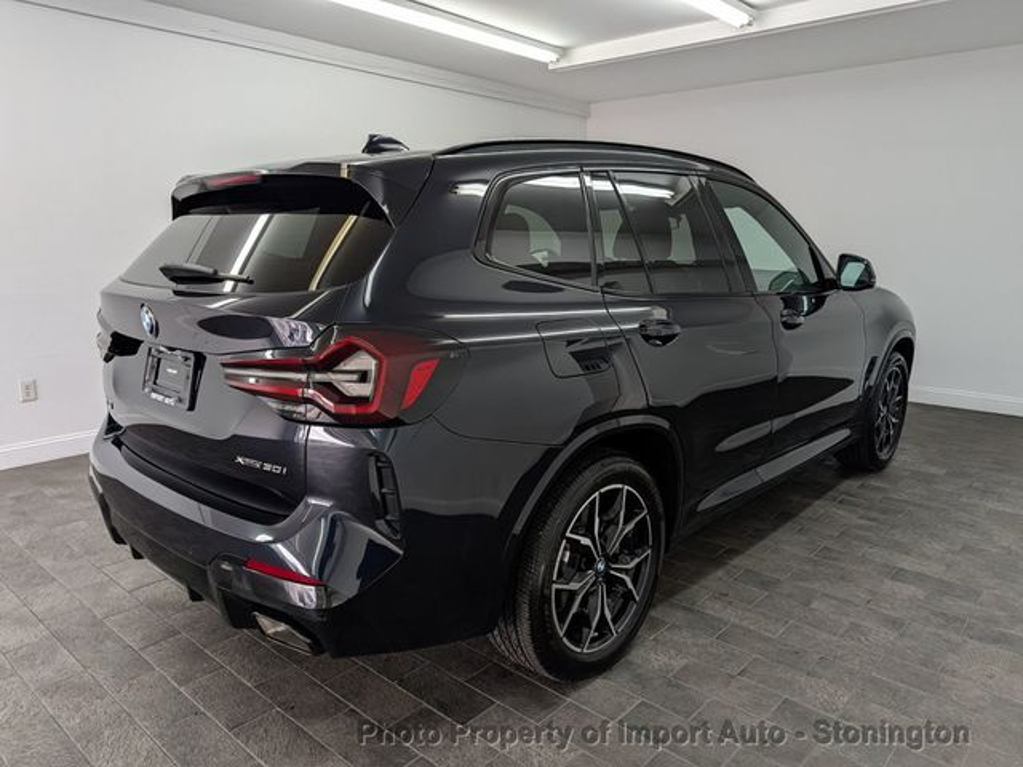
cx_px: 512
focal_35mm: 24
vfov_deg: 56.8
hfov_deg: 71.6
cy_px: 384
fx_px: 709
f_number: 1.68
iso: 116
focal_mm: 6.9
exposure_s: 1/120
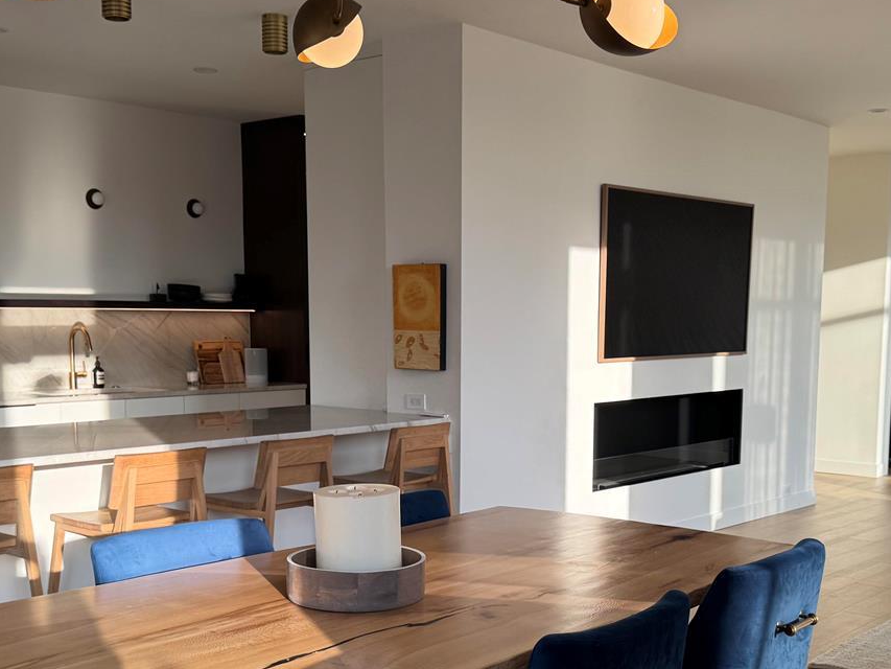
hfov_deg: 42.0
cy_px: 444
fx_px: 1158
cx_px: 483
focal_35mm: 45
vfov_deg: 31.9
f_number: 1.78
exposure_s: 1/244
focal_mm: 6.76
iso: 64
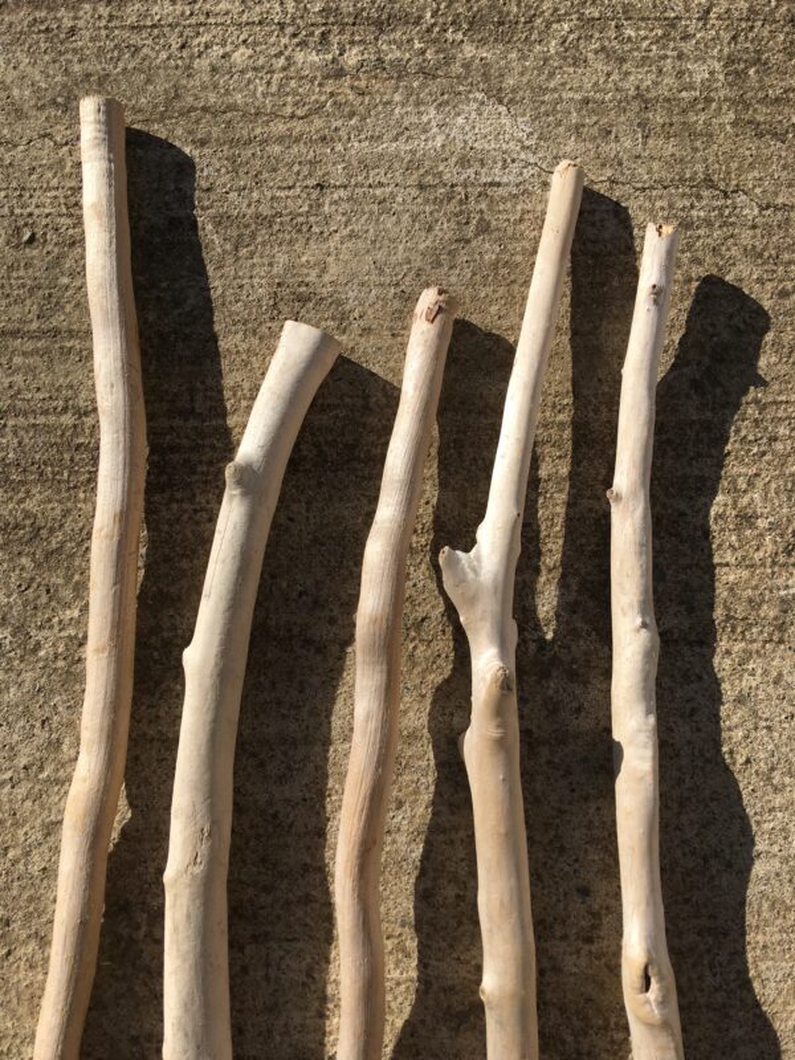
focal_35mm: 29
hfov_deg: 48.2
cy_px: 530
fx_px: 888
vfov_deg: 61.7
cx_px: 398
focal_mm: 4.15
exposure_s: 1/2262
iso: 25
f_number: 2.2
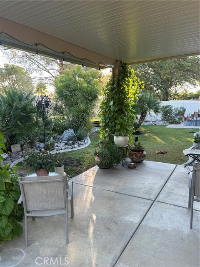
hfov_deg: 53.1
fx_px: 200
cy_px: 134
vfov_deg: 67.3
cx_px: 100
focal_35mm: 26
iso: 50
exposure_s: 1/166
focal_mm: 5.7
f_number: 1.5
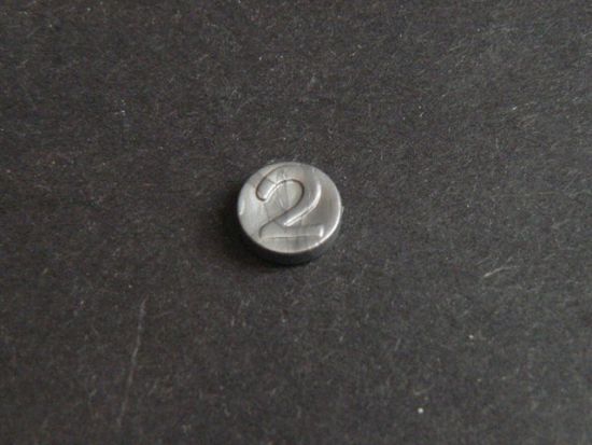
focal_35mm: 90
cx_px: 296
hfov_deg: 21.8
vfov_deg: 16.4
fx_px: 1540
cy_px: 222
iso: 400
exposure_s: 1/30
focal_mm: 10.1
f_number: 3.6
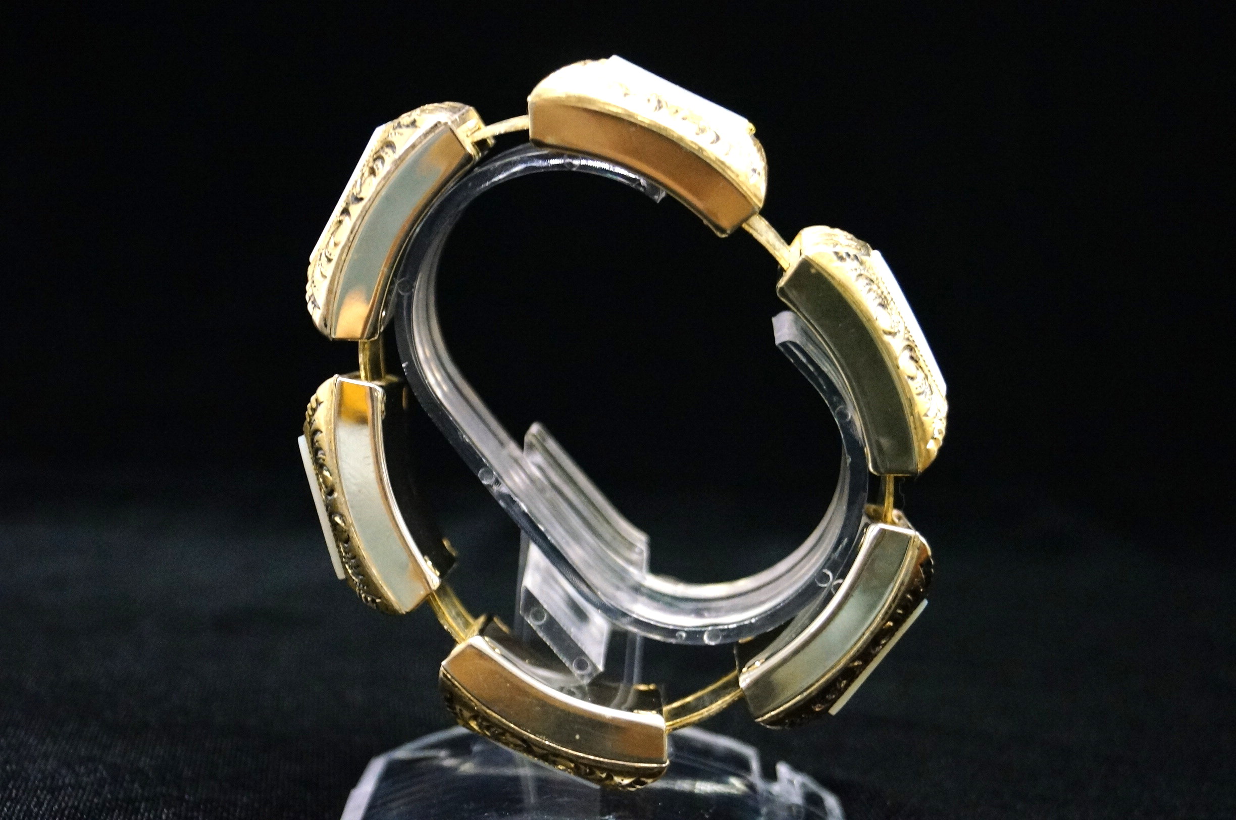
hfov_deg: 29.9
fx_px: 2314
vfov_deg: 20.1
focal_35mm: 68
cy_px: 410
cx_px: 618
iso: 3200
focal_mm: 45
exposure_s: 1/80
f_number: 5.6
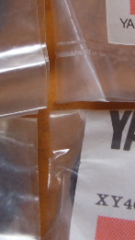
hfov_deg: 11.6
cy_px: 87
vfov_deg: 20.5
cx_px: 107
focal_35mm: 104
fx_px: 661
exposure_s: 1/60
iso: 100
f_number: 3.5
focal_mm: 6.6
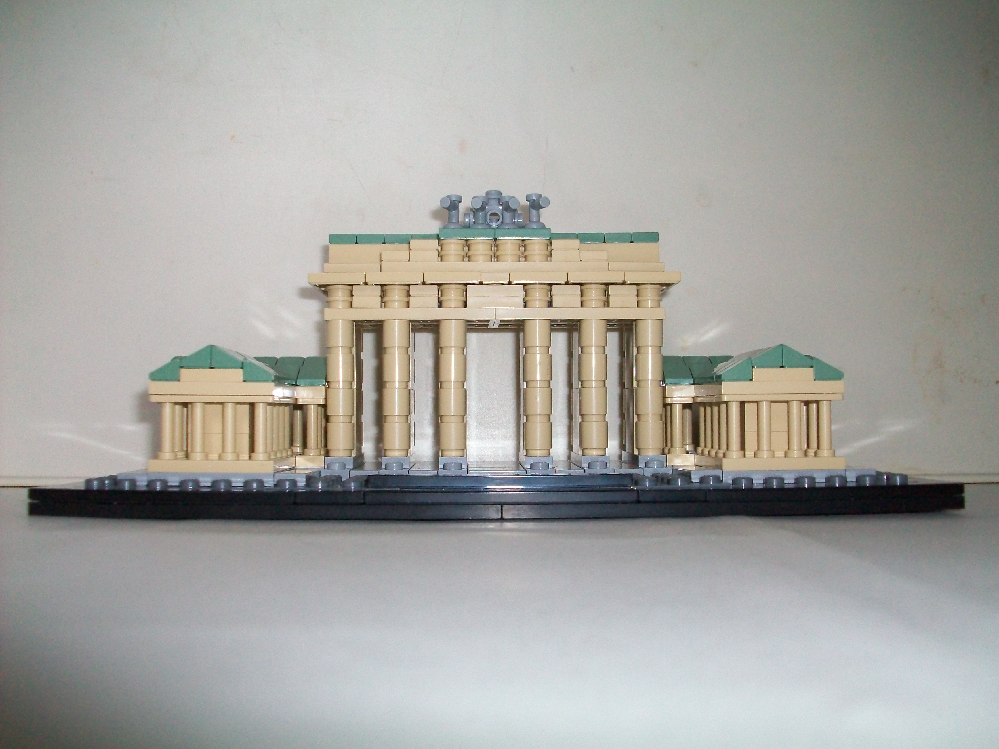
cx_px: 500
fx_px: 981
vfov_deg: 41.8
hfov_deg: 54.0
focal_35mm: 34
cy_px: 374
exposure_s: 1/125
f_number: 2.8
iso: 200
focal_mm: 5.7
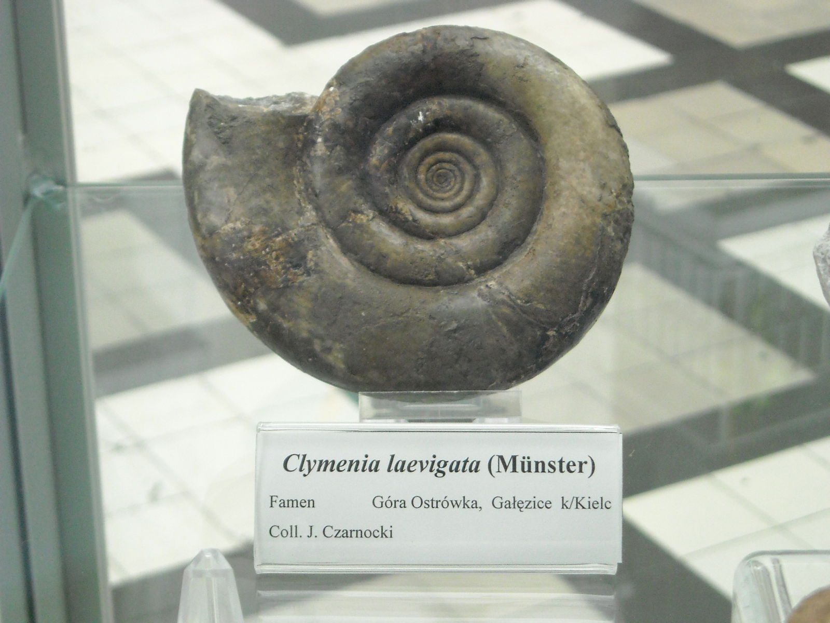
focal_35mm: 105
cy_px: 312
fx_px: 2518
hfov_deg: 18.7
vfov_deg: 14.1
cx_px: 415
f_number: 4.7
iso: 400
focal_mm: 17.1
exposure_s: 1/129
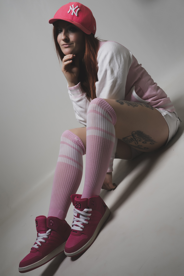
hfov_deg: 31.2
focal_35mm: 43
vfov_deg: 45.4
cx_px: 92
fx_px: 330
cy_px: 138
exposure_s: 1/200
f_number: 10
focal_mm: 43
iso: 200
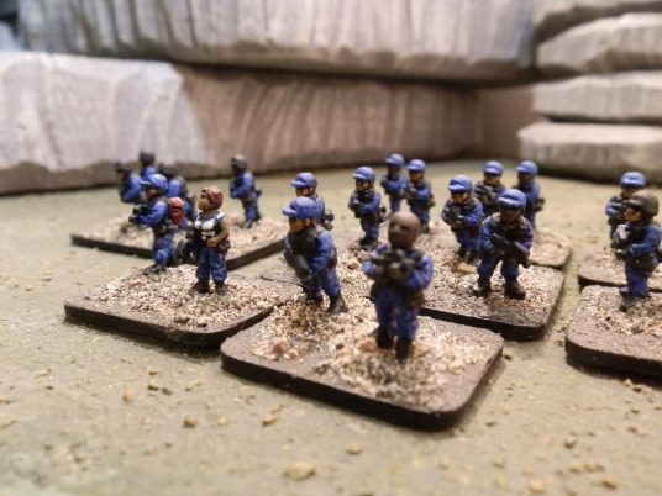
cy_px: 248
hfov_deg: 63.4
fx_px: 535
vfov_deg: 49.7
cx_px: 331
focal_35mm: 28
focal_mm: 5
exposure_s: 1/50
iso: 400
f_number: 3.1
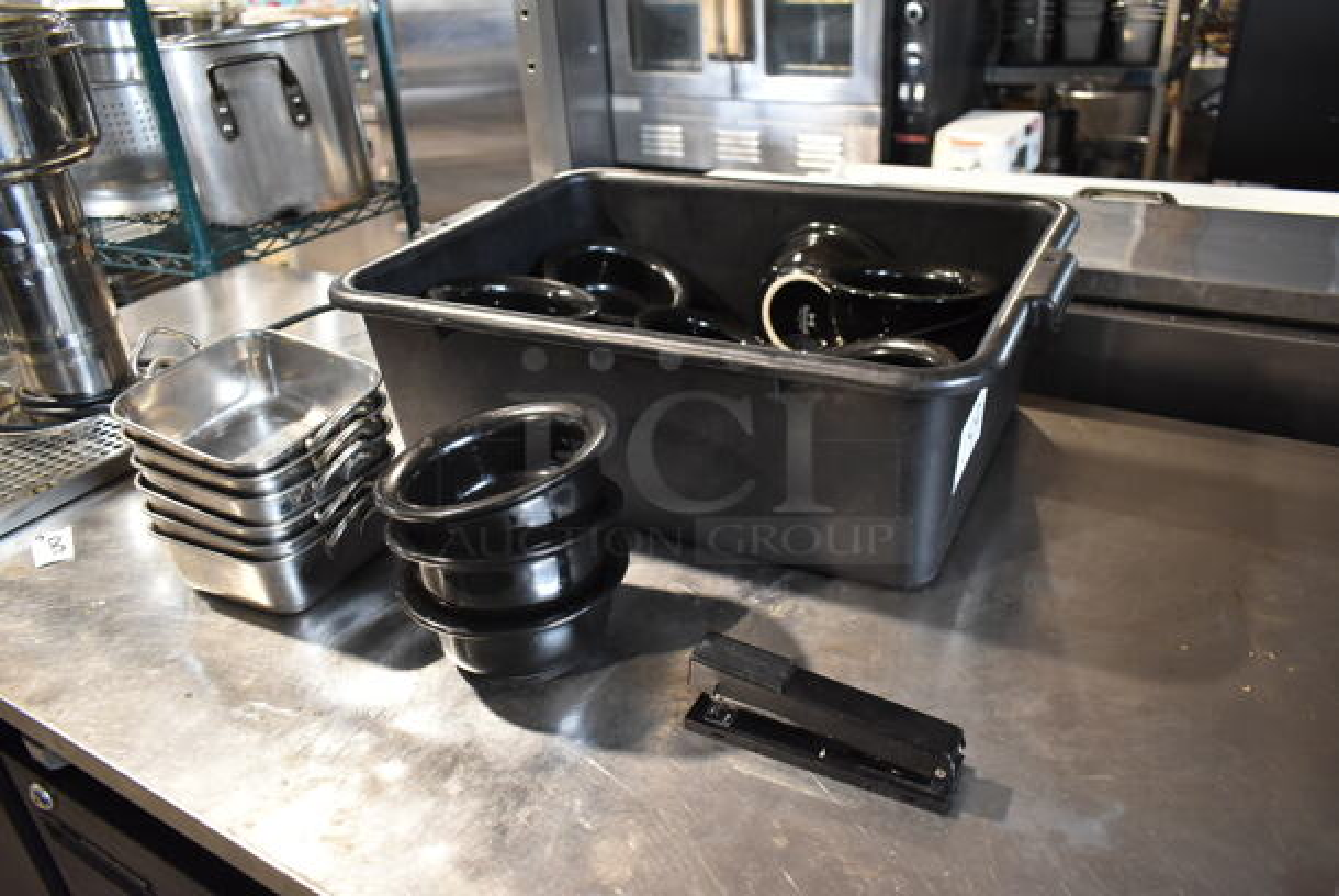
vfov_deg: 48.0
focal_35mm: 27
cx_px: 670
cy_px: 448
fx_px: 1005
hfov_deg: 67.3
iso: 1400
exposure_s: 1/30
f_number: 3.5
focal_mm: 18
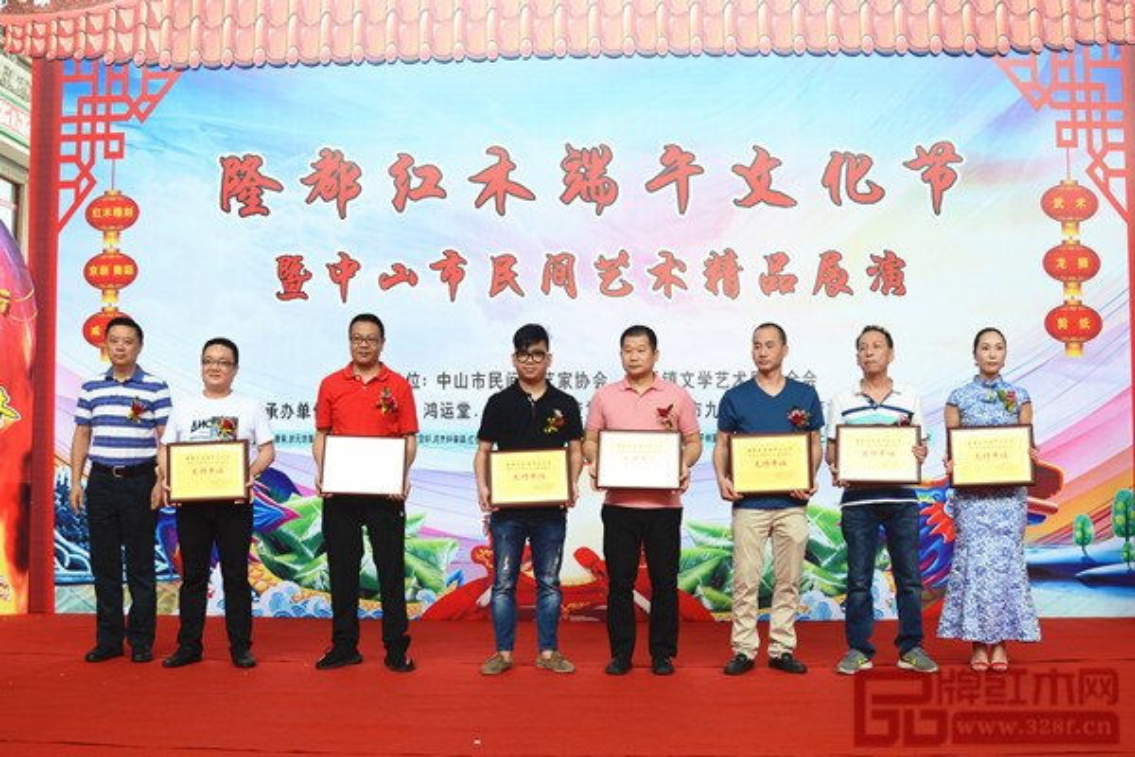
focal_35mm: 27
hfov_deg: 67.4
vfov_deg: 47.9
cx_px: 568
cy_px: 378
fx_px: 851
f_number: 4.5
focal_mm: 18
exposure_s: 1/80
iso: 100
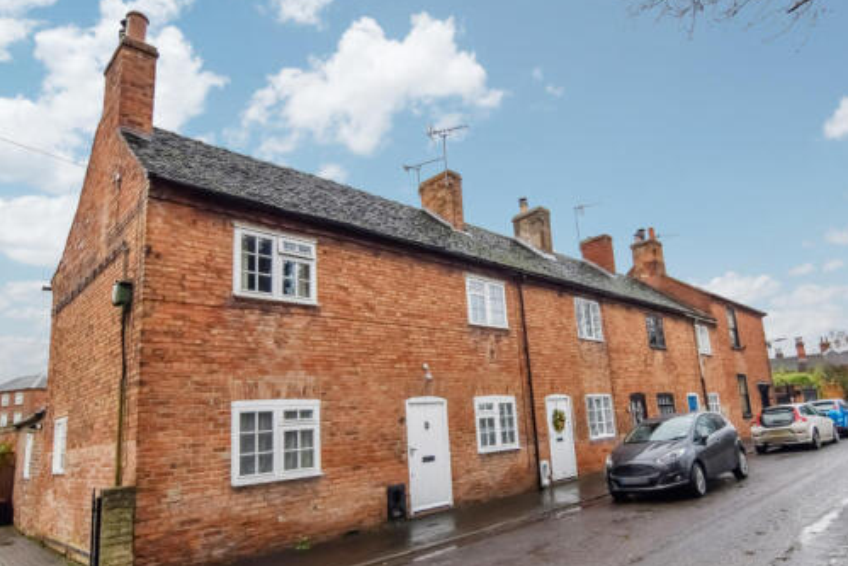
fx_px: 510
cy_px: 322
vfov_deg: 57.8
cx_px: 489
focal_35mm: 22
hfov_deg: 78.9
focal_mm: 11
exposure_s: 1/160
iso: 400
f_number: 6.3
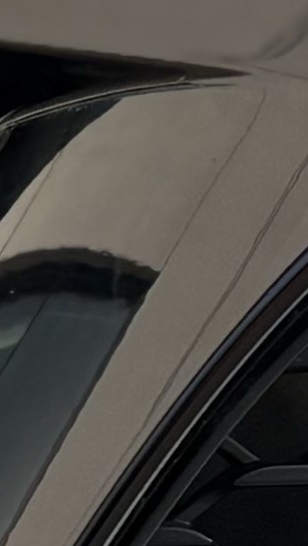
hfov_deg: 3.9
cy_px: 747
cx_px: -816
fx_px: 4275
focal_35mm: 295
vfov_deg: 7.2
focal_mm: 5.96
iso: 50
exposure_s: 1/1587
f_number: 1.6
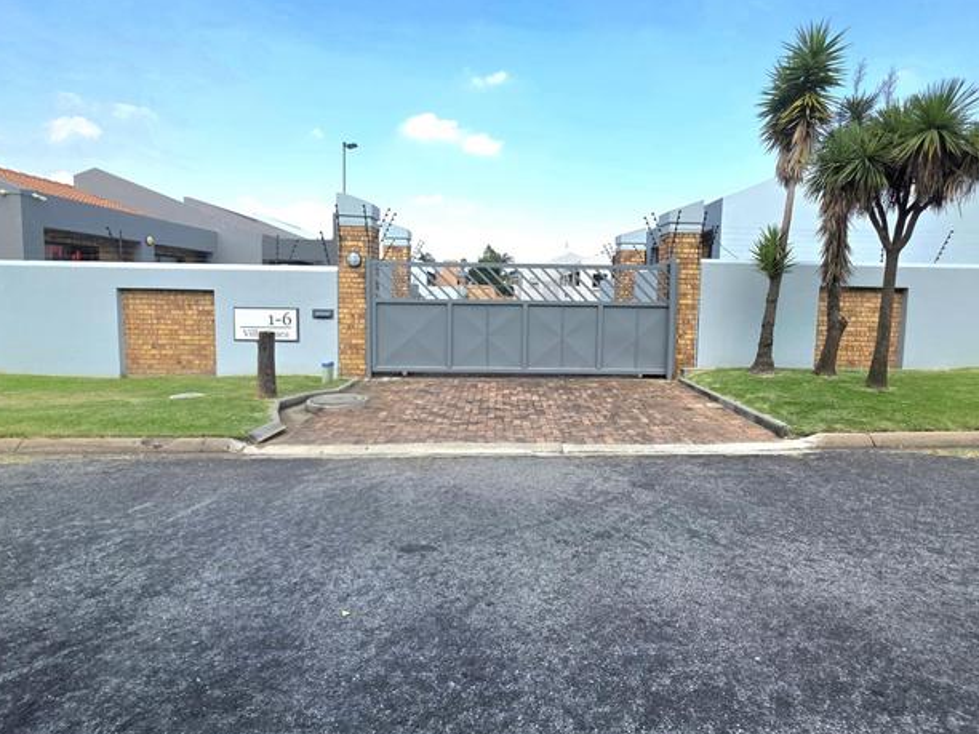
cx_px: 518
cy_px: 342
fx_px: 481
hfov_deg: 90.9
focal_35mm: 17
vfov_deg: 74.6
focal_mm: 2.2
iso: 40
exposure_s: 1/1429
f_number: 1.9
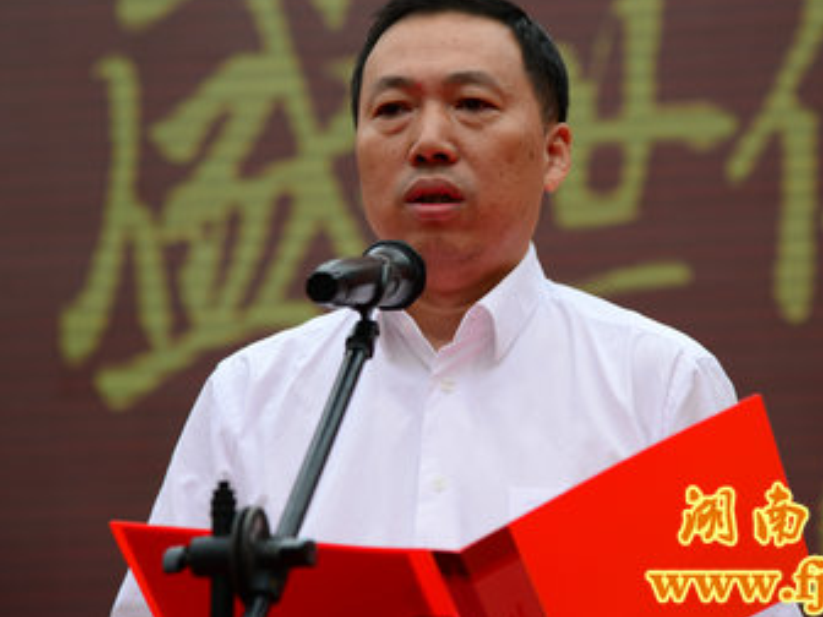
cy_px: 218
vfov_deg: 8.6
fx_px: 4089
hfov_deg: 11.5
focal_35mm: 172
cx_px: 465
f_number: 4.5
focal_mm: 120
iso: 100
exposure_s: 1/320
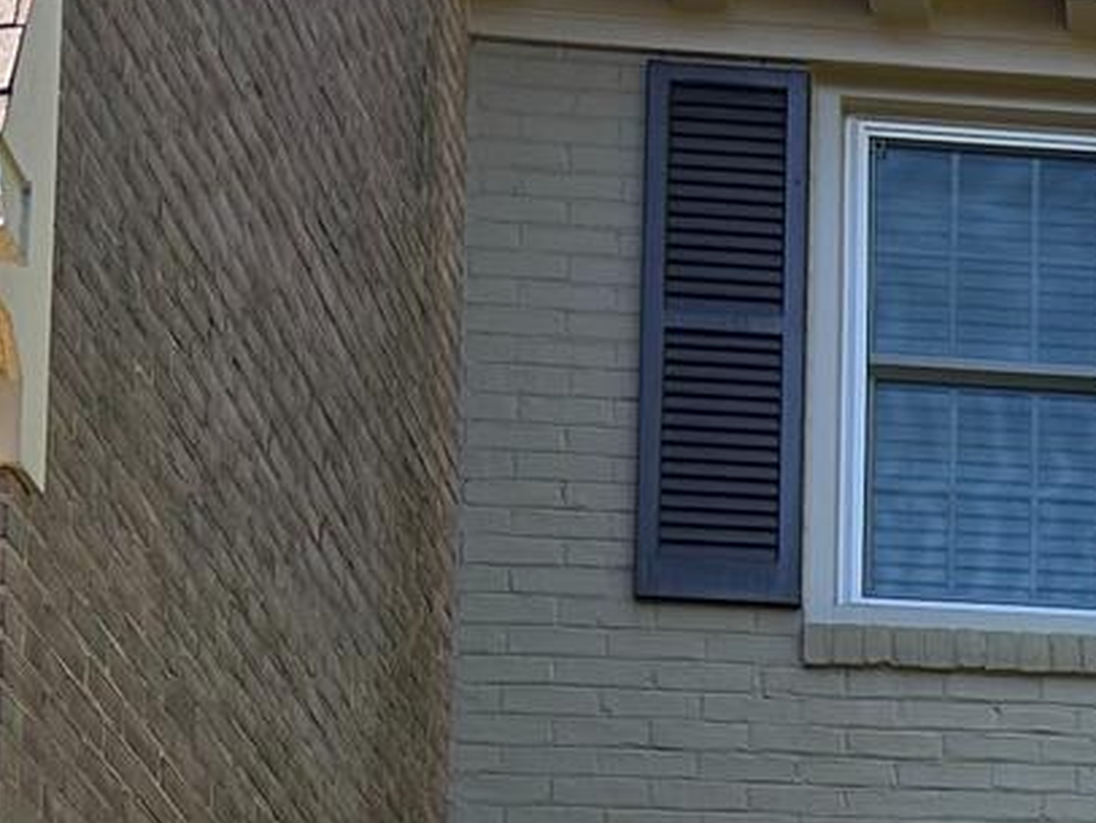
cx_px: 2152
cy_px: 1606
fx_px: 4150
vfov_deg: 10.5
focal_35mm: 131
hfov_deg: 13.1
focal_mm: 5.7
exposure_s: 1/827
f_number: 1.5
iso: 50
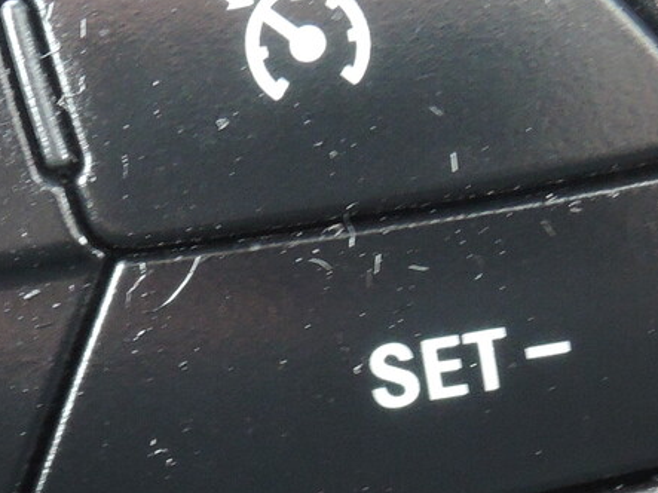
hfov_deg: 17.7
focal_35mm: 111
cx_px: 300
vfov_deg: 13.2
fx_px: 2109
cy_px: 425
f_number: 2.8
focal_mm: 5.1
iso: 400
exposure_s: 1/13
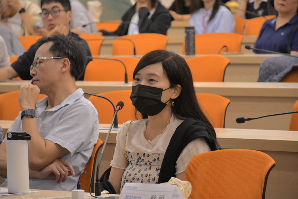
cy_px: 100
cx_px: 149
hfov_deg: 9.8
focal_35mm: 211
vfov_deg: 6.5
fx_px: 1747
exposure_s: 1/100
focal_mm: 140
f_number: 6.3
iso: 1100
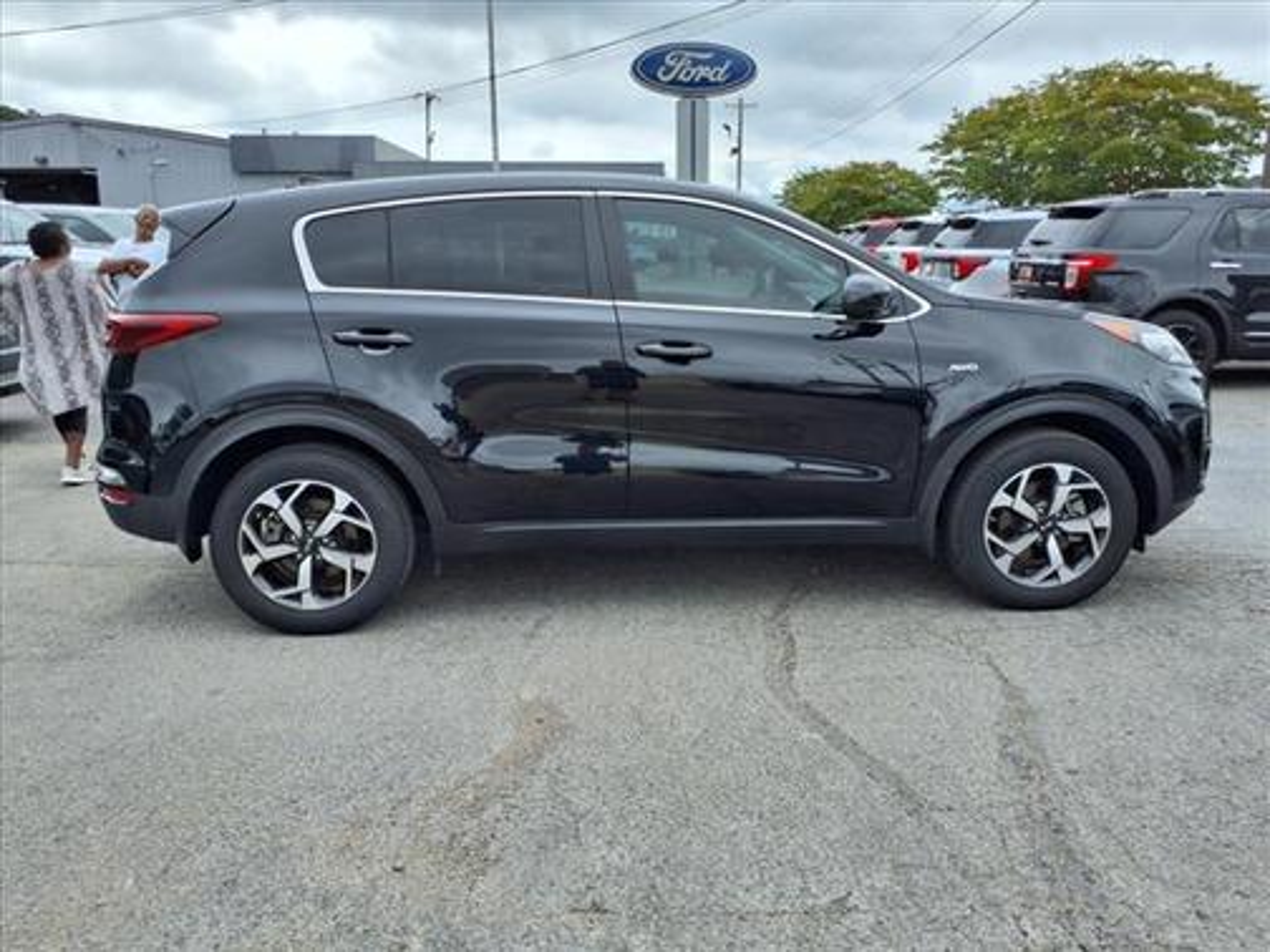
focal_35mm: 27
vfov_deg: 51.4
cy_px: 476
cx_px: 635
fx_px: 991
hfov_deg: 65.3
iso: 40
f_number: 1.9
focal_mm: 3.58
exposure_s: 1/1250
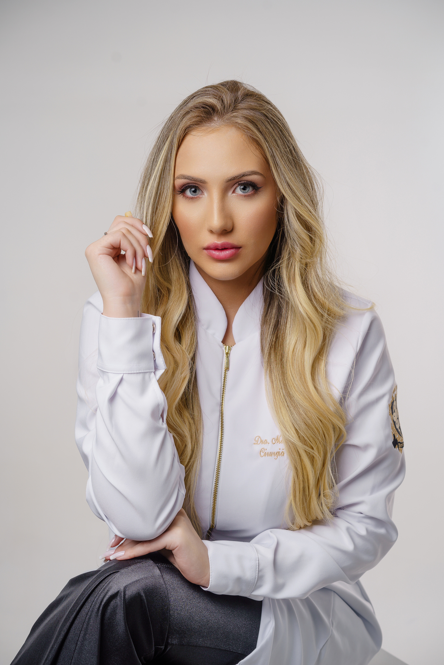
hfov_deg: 24.6
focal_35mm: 55
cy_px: 332
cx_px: 222
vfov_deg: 36.2
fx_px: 1017
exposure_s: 1/80
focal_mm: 55
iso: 100
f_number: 5.6
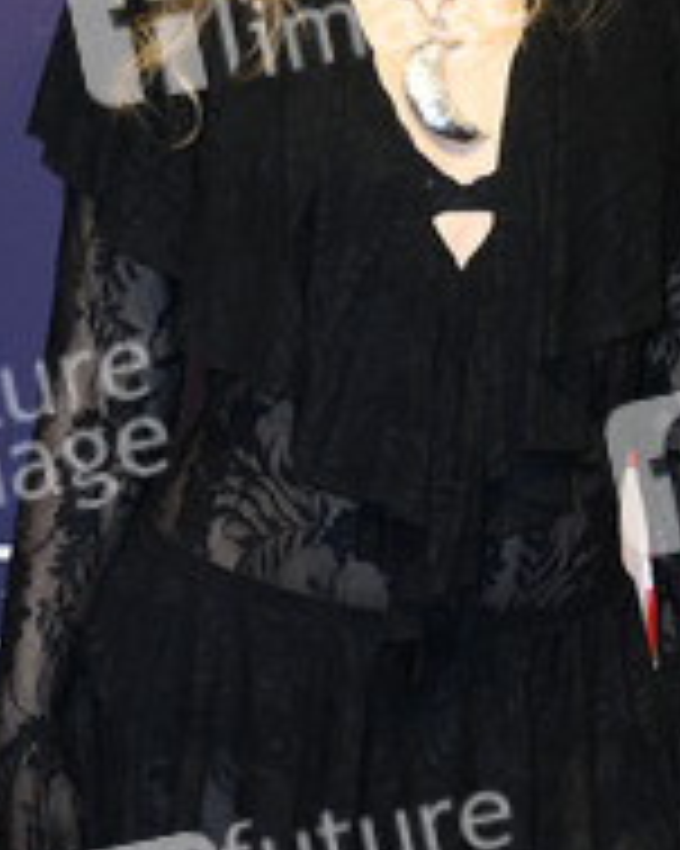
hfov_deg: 10.0
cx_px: 428
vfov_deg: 12.4
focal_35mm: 155
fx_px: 3902
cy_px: 225
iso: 500
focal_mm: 78
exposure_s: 1/250
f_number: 5.6
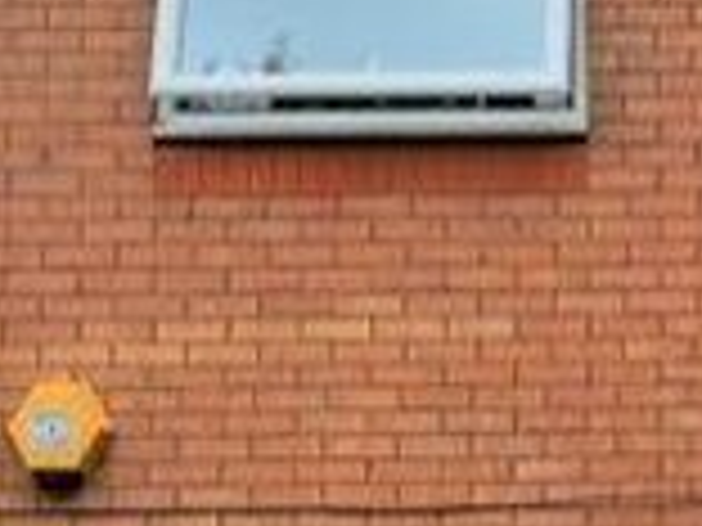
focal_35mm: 117
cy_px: 209
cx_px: 778
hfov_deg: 16.3
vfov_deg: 12.7
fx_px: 2373
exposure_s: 1/775
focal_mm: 5.1
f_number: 1.6
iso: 32
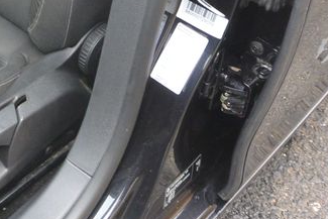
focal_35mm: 85
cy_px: -69
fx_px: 775
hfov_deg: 22.1
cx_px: -67
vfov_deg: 15.3
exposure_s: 1/60
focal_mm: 10
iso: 450
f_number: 3.5
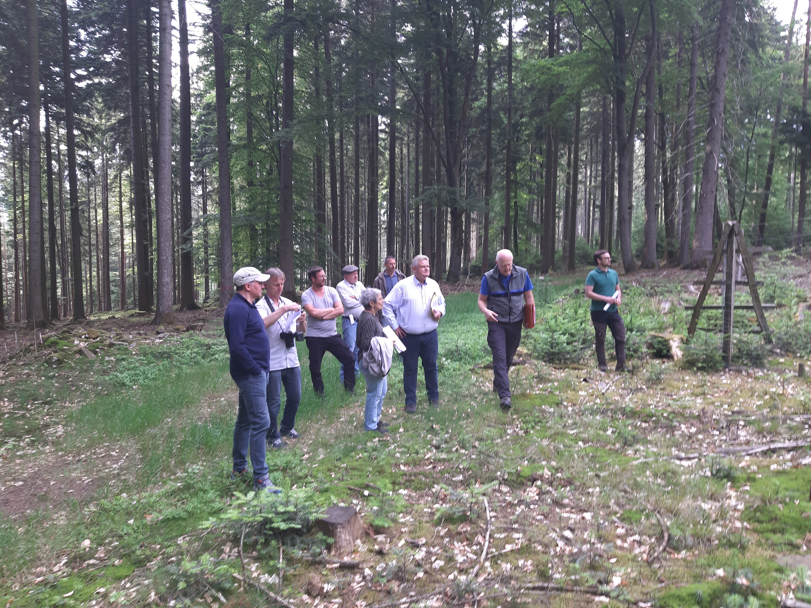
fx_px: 633
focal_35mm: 27
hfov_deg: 65.3
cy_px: 304
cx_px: 406
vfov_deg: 51.4
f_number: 1.7
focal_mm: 3.93
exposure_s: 1/50
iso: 50
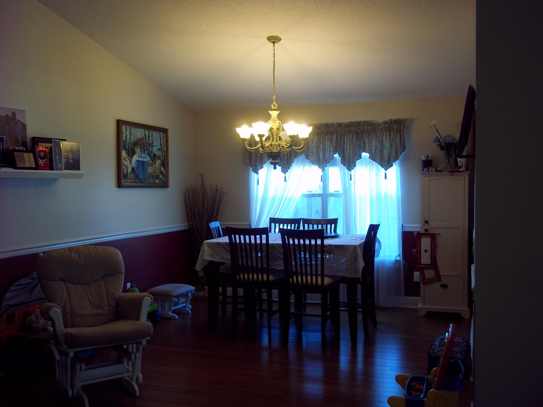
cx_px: 272
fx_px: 565
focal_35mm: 36
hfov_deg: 51.4
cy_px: 204
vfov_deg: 39.7
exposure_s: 1/30
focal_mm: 6.5
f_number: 3.1
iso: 112
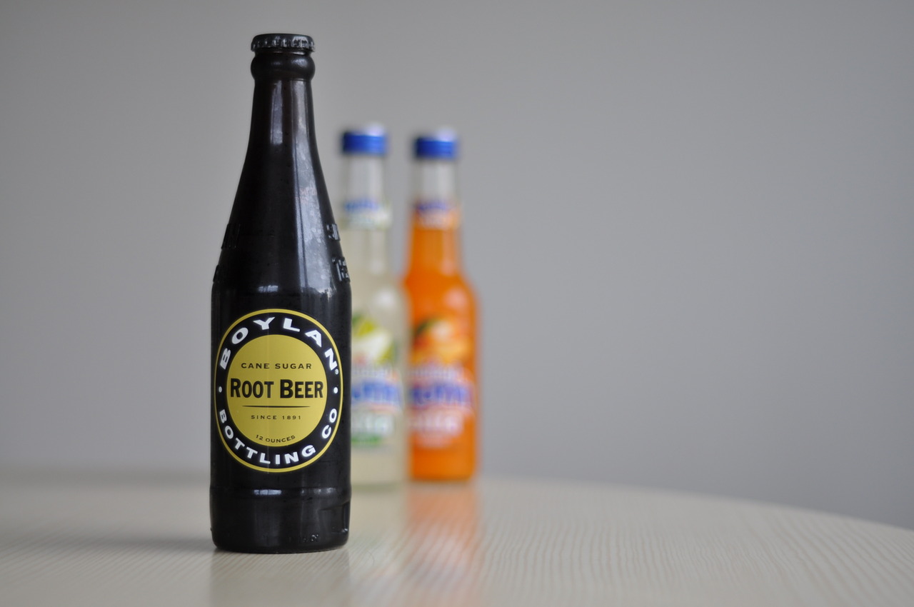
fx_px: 1902
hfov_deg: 27.0
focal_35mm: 75
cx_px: 457
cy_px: 304
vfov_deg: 18.1
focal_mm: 50
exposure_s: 1/80
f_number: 1.8
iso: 200
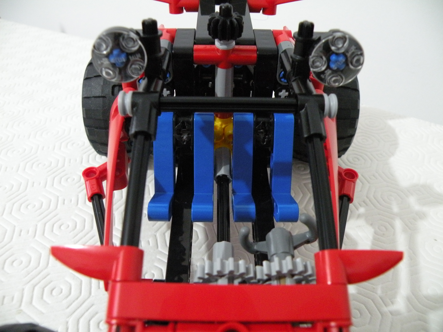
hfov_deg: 65.3
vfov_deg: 51.4
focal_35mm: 27
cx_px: 222
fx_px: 346
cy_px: 166
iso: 451
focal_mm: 4.7
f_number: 2.8
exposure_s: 1/8
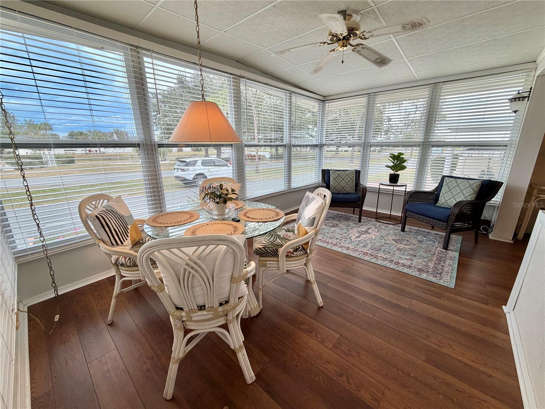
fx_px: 220
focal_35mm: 14
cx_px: 272
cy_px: 204
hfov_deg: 102.1
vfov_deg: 85.7
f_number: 2.2
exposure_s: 1/120
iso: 80
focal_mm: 2.22
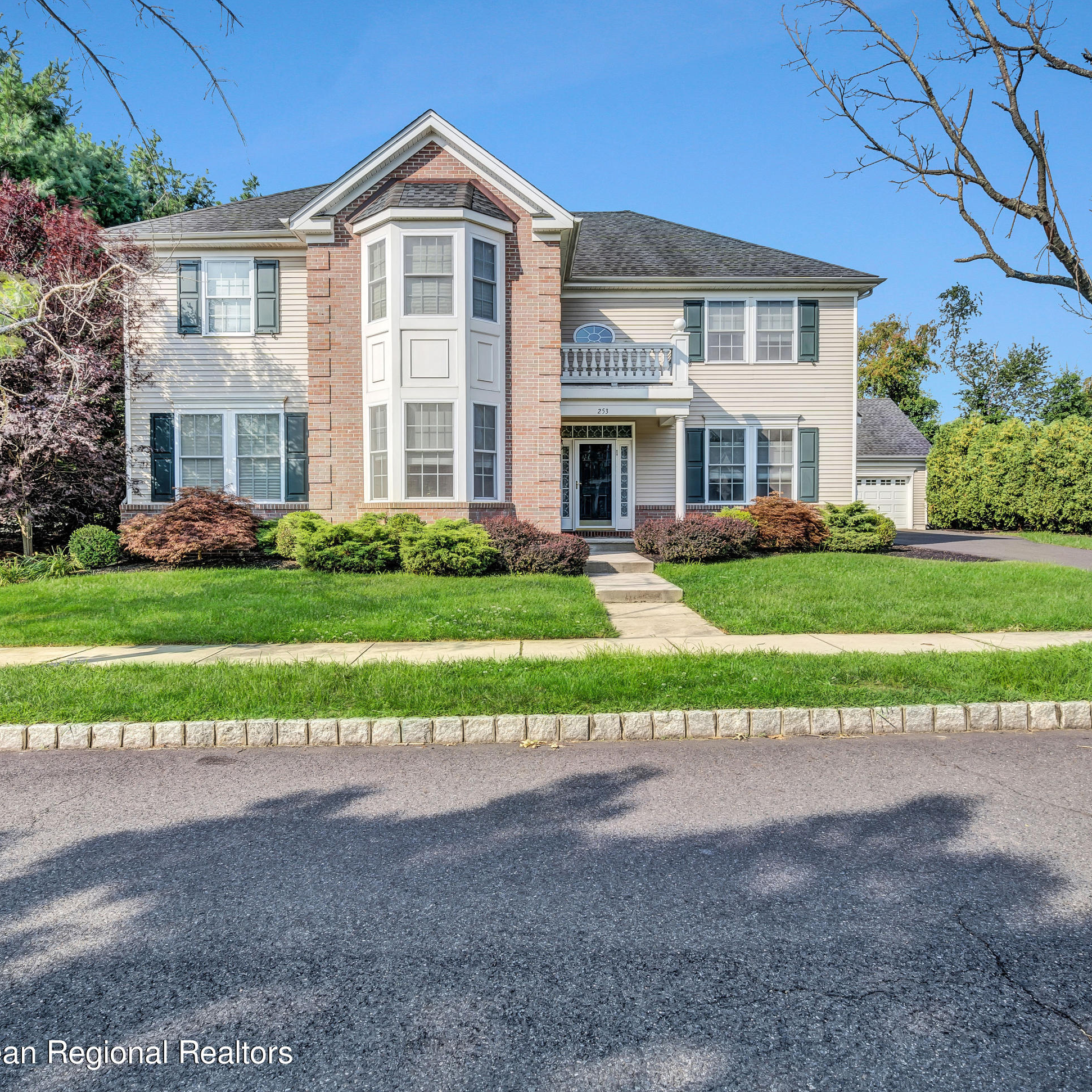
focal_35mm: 21
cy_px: 540
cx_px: 526
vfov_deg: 72.1
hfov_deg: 72.1
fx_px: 749
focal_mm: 16
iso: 100
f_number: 16
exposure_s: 1/25
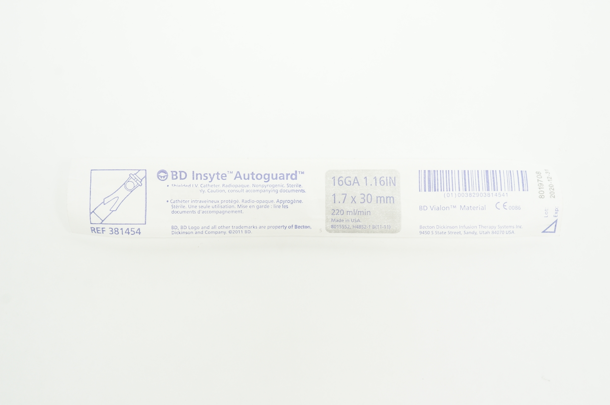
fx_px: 660
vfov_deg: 34.1
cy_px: 202
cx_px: 305
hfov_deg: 49.6
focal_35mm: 39
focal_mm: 26
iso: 400
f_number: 10
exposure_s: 1/15
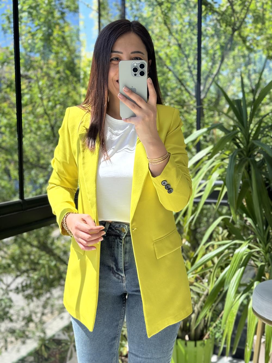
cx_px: 136
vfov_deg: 39.7
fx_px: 503
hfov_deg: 30.3
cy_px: 182
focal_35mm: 48
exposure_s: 1/404
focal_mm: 6.76
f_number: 1.78
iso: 64
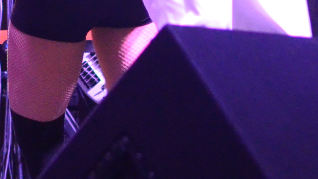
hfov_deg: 7.9
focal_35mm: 274
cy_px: -190
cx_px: 144
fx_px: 2307
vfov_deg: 4.4
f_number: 2.8
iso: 3200
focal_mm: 35
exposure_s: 1/250
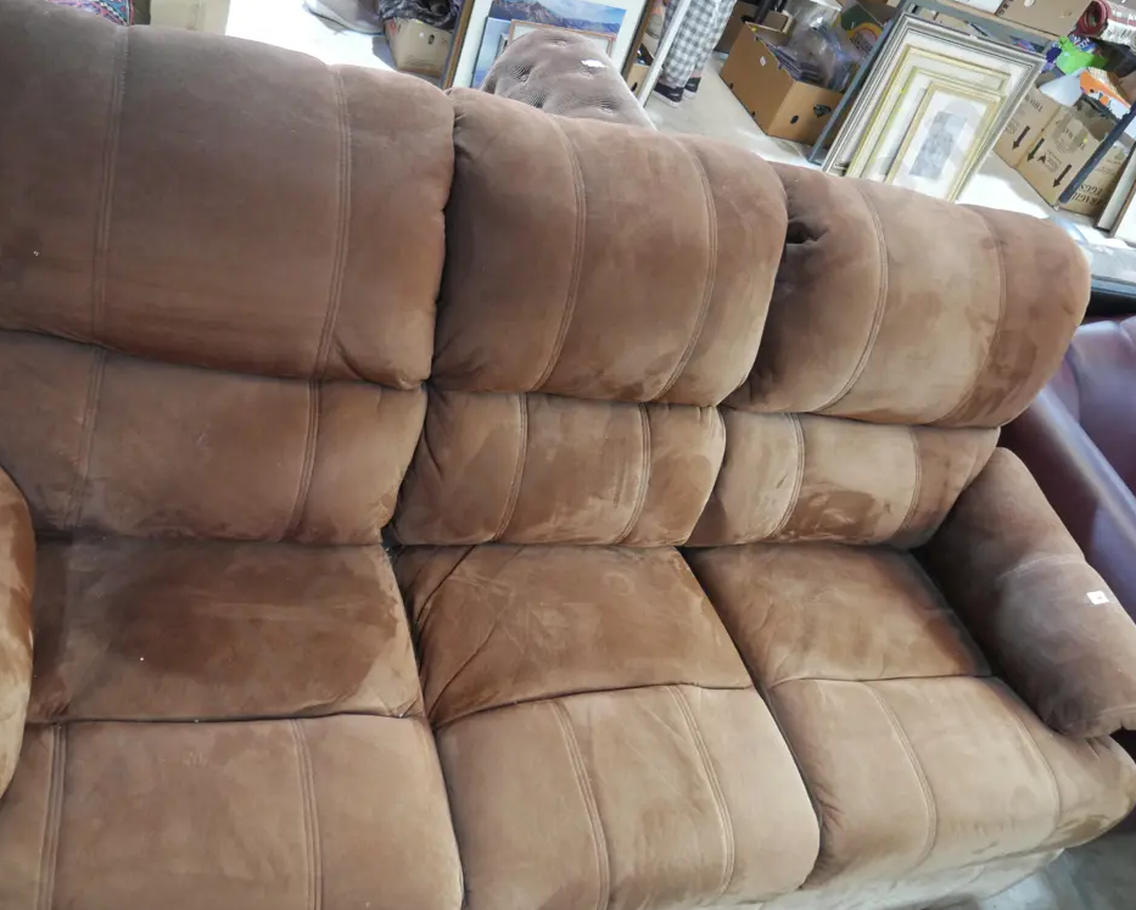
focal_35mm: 30
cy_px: 456
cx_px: 525
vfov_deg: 48.5
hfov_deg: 58.7
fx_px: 1009
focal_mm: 14
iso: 1250
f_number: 3.5
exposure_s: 1/60
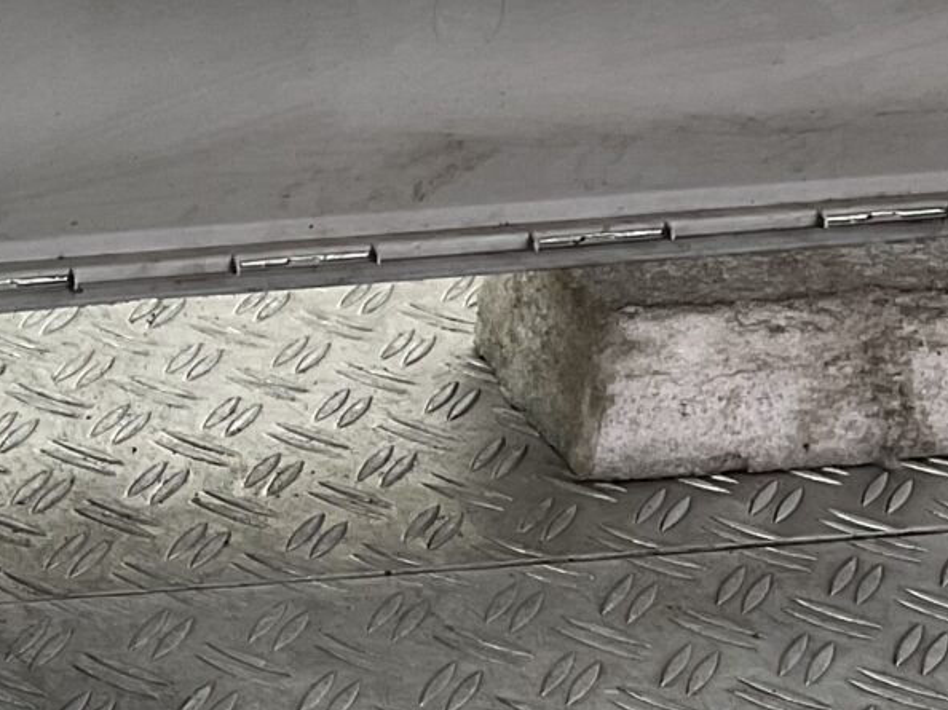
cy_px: 549
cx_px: -292
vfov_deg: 11.8
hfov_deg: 15.0
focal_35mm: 125
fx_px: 3422
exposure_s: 1/100
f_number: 1.8
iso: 32
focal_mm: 3
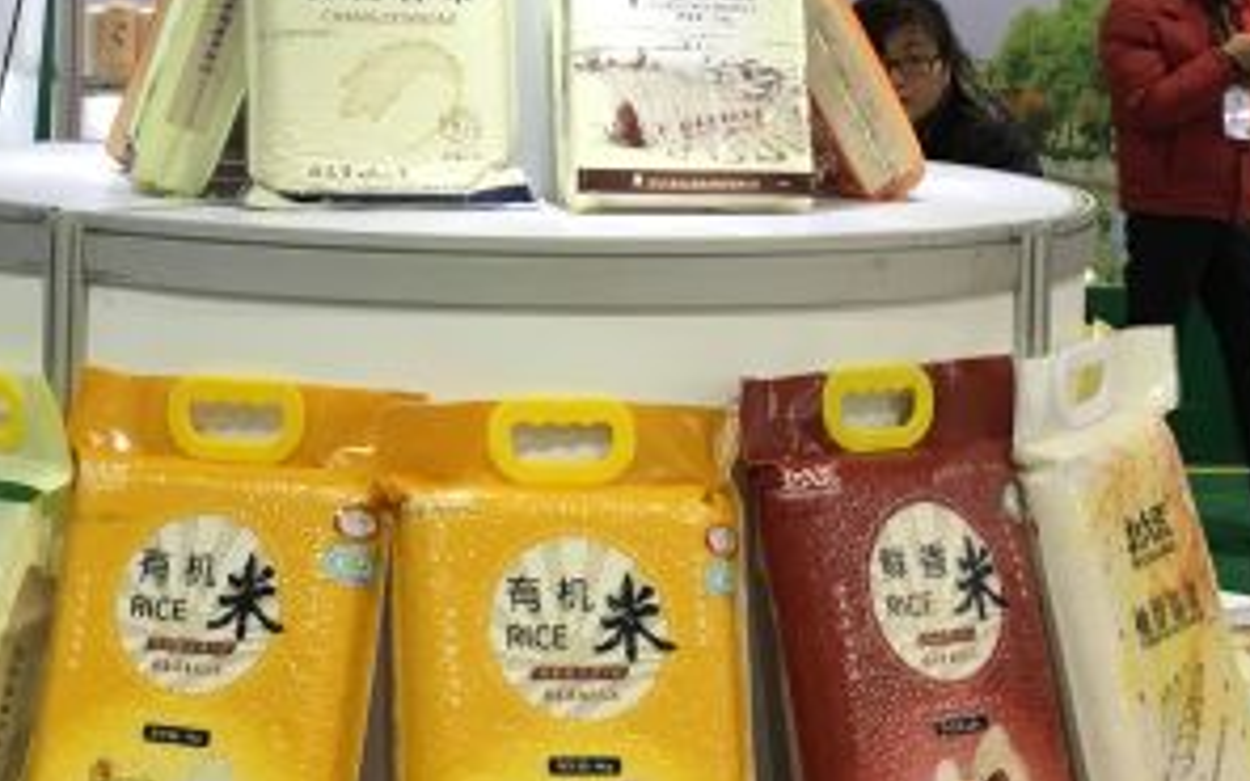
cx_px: 367
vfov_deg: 15.5
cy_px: 38
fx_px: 2828
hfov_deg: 24.7
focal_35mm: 83
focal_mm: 4.15
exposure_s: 1/33
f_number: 2.2
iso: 64
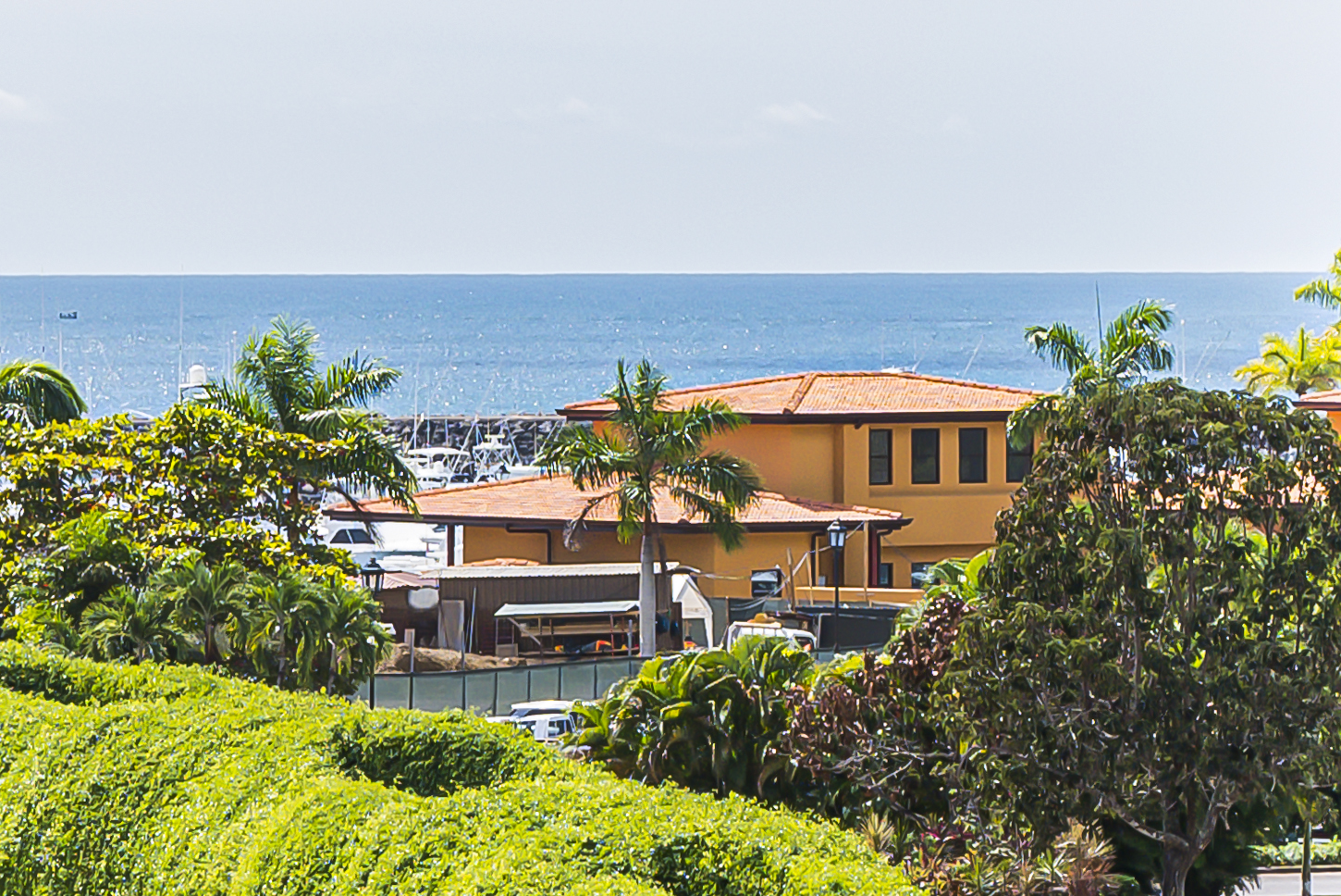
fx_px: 8347
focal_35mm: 224
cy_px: 237
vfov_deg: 6.1
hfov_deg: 8.8
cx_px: -1050
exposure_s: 1/200
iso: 100
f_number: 9
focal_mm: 54
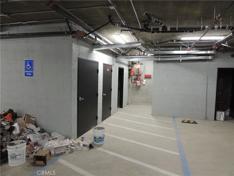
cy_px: 88
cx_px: 117
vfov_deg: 56.8
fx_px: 162
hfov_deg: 71.6
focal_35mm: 24
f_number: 3
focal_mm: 4.3
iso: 400
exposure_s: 1/30
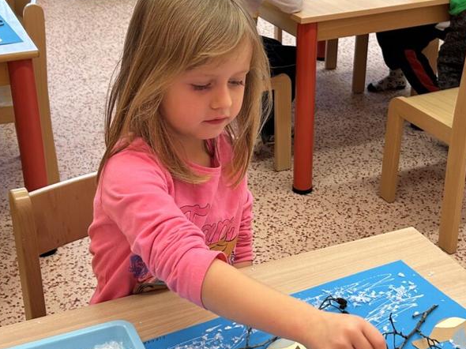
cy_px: 151
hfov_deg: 32.6
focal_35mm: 59
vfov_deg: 24.8
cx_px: 279
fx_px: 794
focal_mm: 5.7
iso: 80
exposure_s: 1/100
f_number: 1.5
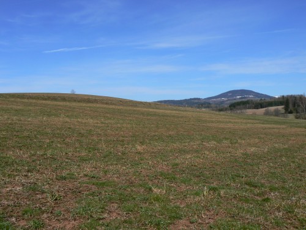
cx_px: 153
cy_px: 115
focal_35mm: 36
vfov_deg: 39.7
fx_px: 318
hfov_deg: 51.4
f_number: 6.3
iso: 80
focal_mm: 6
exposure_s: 1/400
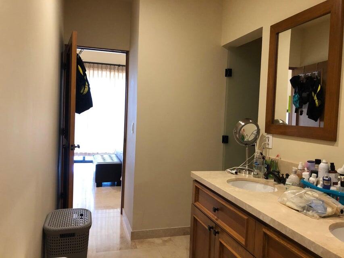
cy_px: 129
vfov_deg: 49.8
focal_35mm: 28
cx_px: 172
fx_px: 278
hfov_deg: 63.4
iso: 50
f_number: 1.8
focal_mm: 3.99
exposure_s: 1/15
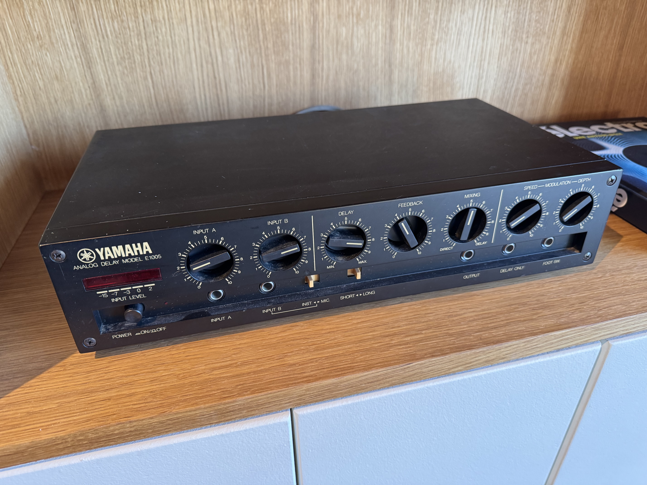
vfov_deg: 56.8
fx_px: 449
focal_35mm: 24
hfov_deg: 71.6
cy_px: 242
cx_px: 324
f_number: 1.78
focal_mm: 6.76
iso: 400
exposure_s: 1/60
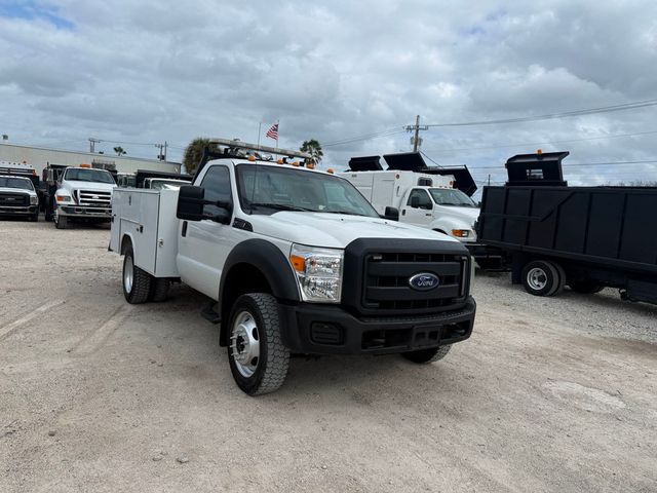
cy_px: 246
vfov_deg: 56.8
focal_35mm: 24
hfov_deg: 71.6
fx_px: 456
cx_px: 328
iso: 80
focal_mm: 6.76
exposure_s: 1/4975
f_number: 1.78
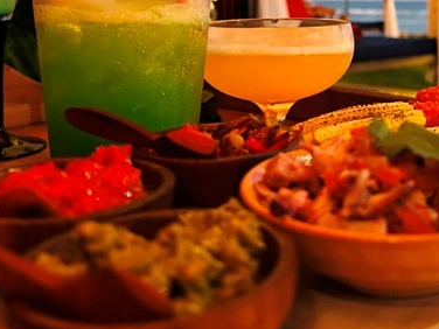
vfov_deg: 26.9
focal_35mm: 51
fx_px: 647
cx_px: 361
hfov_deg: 36.0
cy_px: -5
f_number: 1.78
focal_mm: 6.86
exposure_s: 1/33
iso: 640
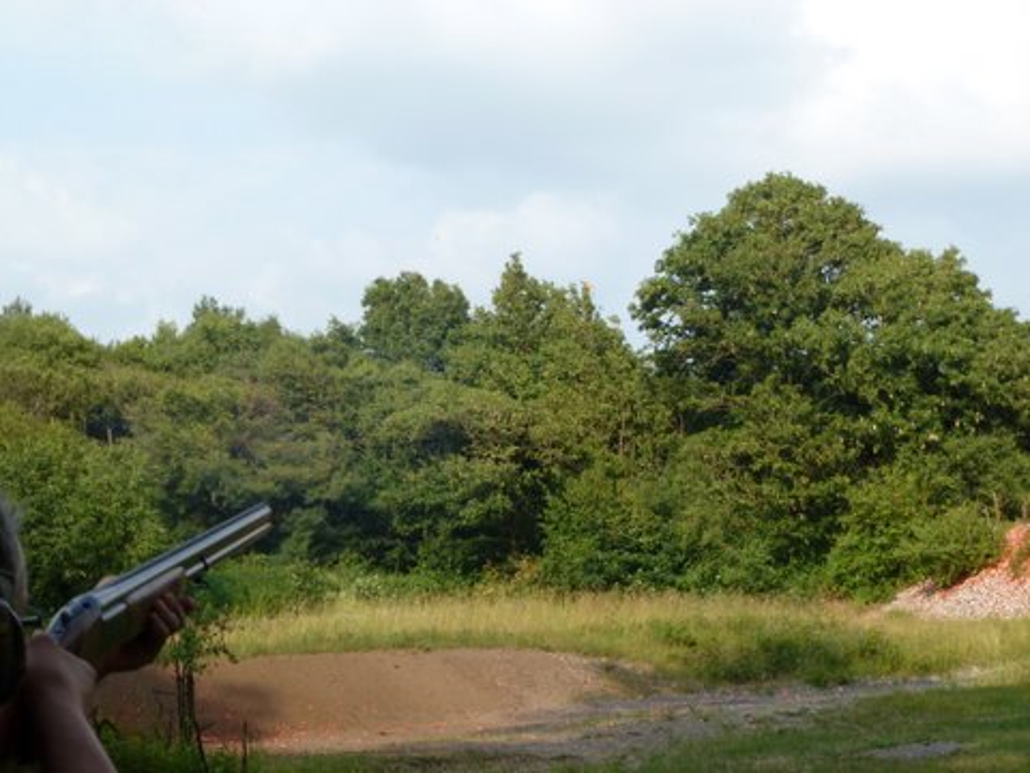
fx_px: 1815
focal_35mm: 61
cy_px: 386
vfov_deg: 24.0
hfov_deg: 31.7
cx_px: 515
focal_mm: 10.9
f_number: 4.5
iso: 100
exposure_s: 1/400
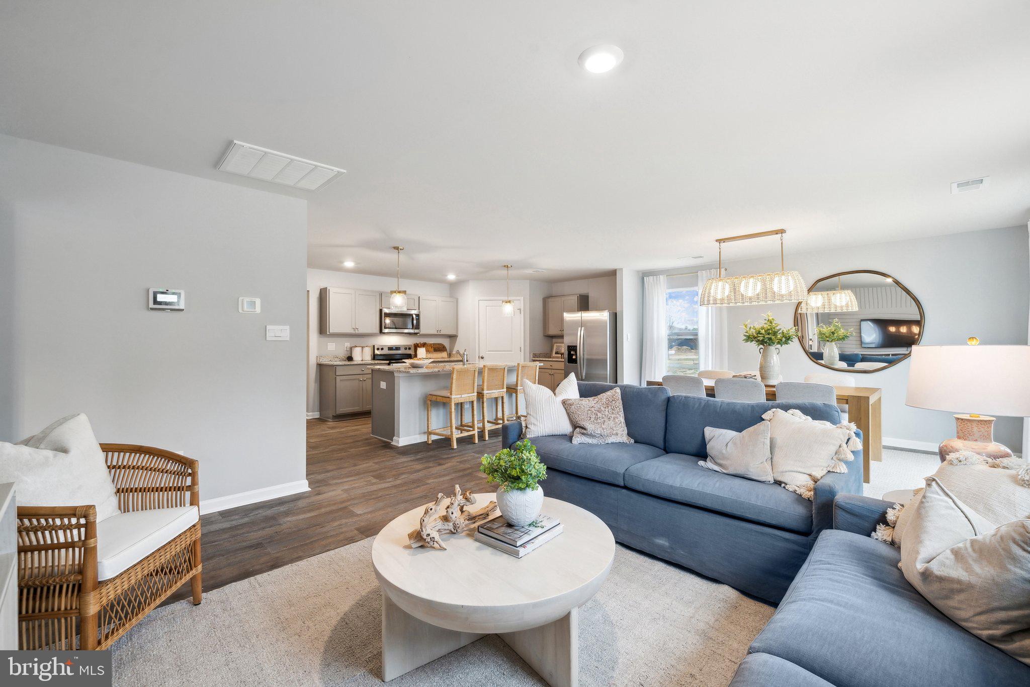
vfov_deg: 81.2
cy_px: 344
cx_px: 515
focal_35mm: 14
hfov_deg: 104.3
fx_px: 400
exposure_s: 1/6
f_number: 8
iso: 160
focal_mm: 14
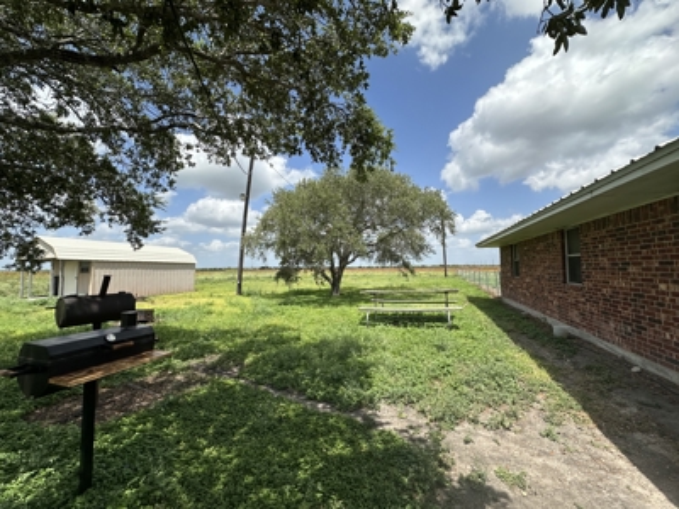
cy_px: 254
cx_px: 340
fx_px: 275
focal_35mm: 14
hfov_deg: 102.1
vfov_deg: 85.7
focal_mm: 2.22
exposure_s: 1/2132
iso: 40
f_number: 2.2
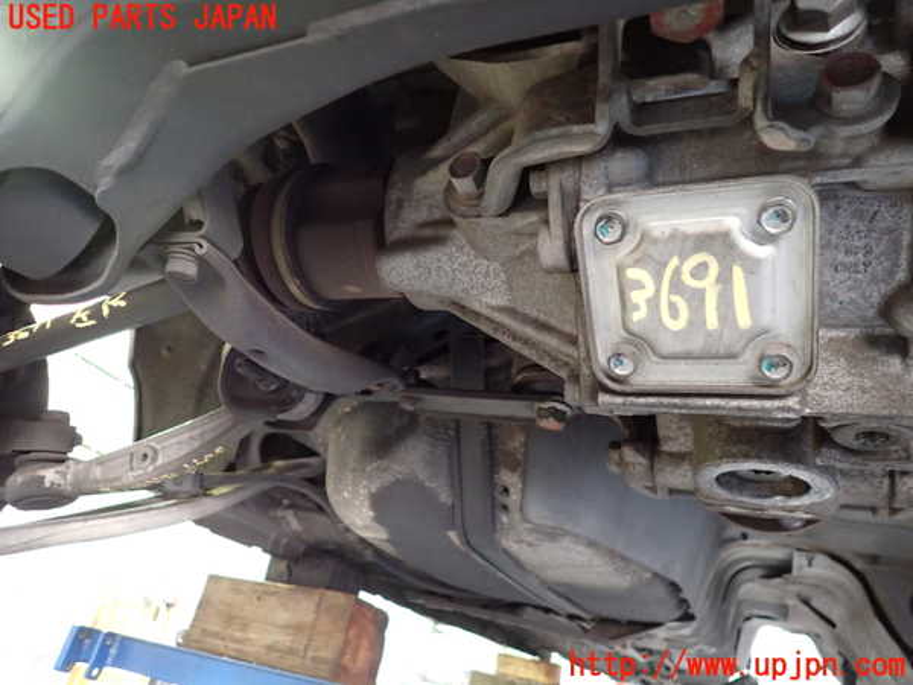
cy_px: 342
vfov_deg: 54.9
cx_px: 456
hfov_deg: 69.4
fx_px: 659
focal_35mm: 25
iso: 800
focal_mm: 4.5
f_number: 2
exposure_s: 1/20
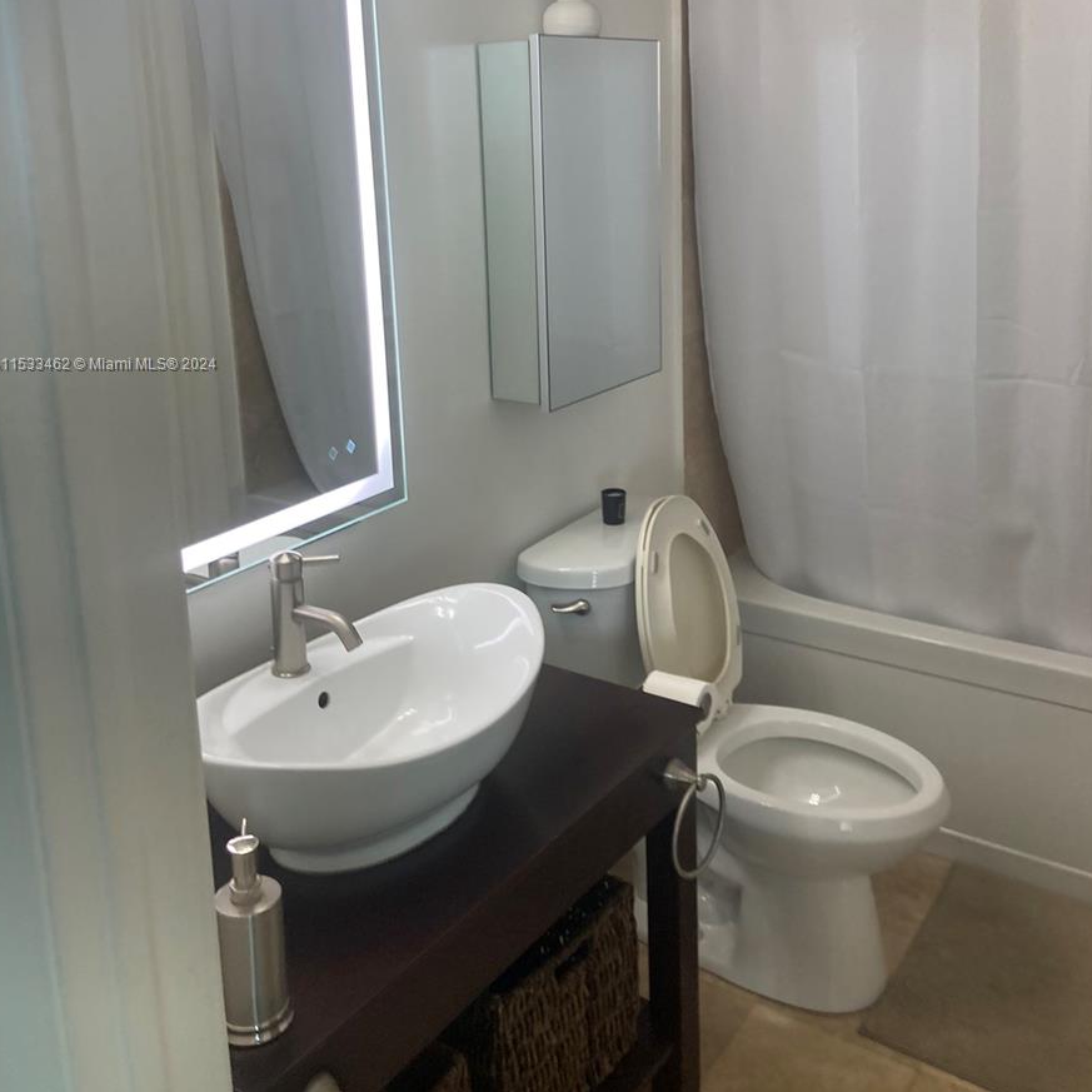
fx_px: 1213
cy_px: 365
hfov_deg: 48.5
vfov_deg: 47.7
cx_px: 550
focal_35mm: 34
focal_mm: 3.99
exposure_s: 1/120
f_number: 1.8
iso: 64
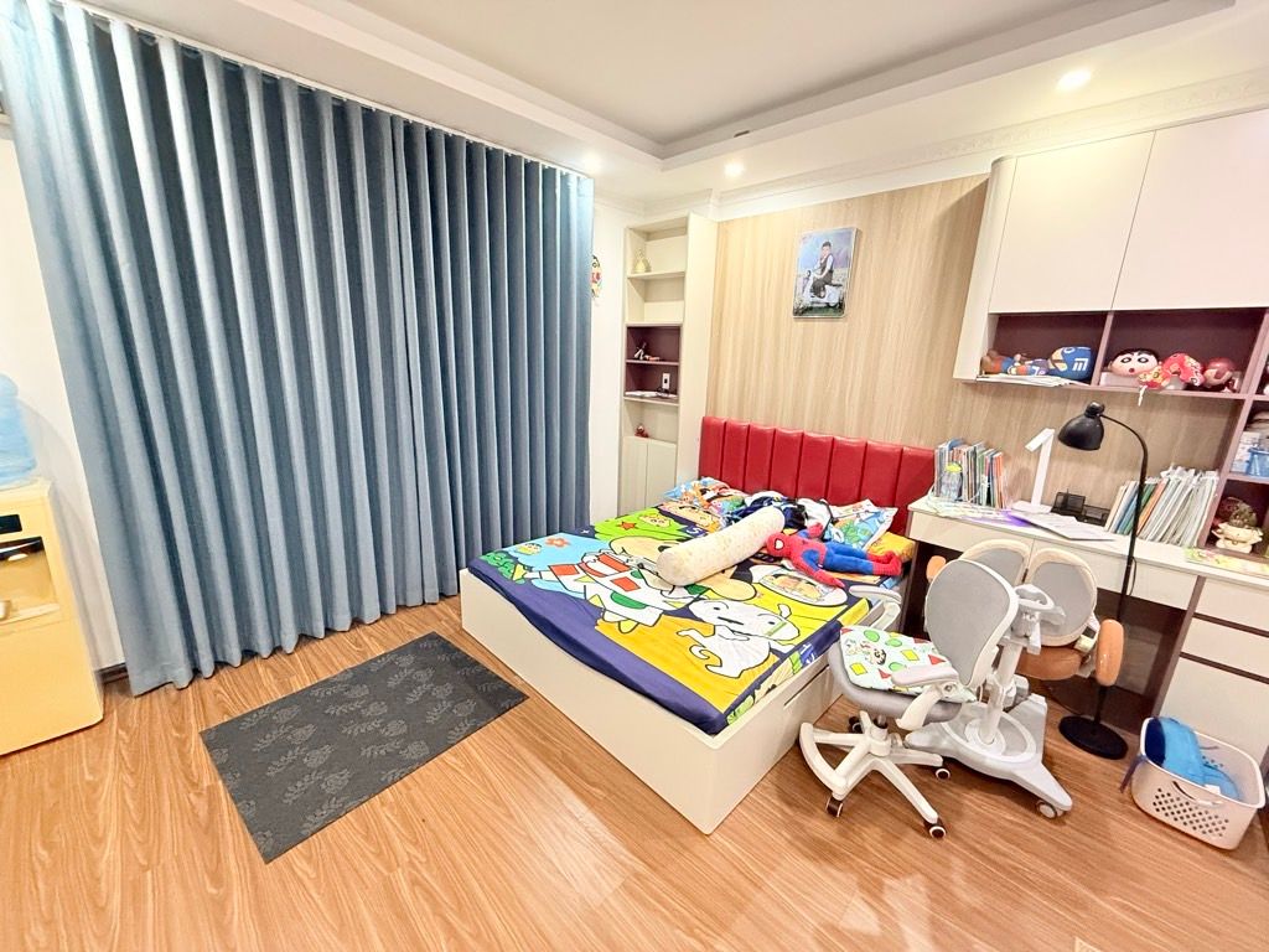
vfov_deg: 85.7
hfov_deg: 102.1
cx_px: 634
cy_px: 476
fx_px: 513
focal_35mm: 14
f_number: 2.2
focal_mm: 2.22
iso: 500
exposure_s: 1/50
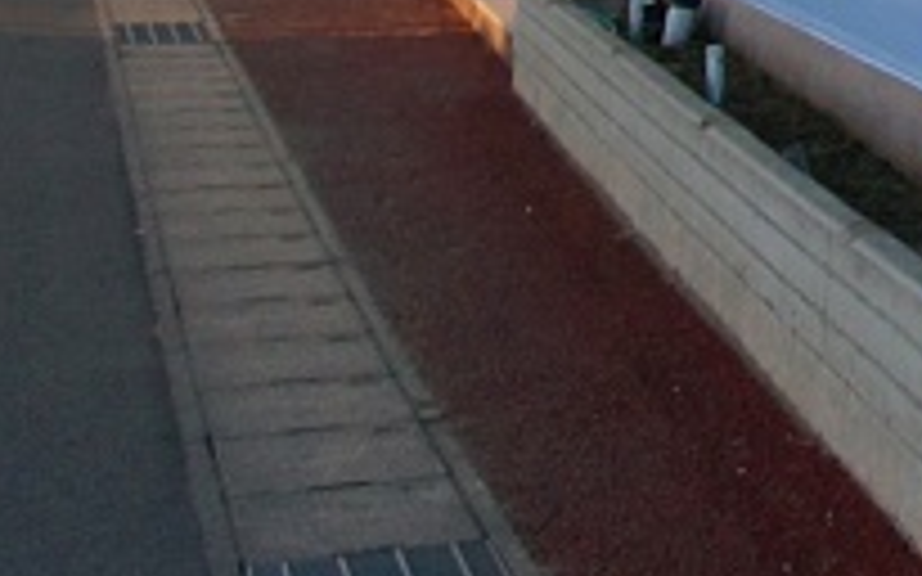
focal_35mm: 179
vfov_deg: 6.8
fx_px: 4497
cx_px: 1844
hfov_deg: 10.7
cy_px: -963
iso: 100
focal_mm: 16
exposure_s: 1/100
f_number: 8
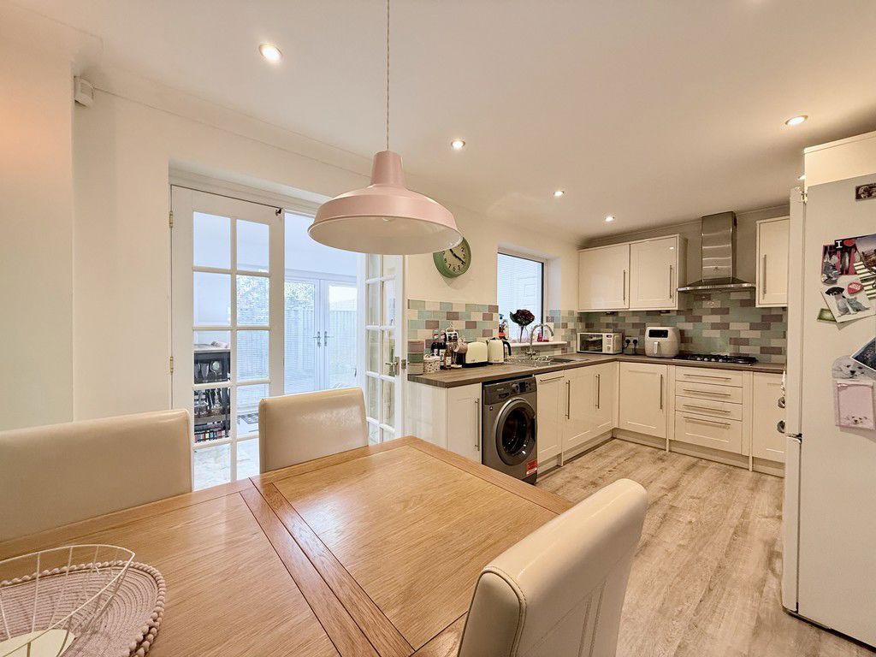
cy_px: 328
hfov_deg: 102.1
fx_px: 354
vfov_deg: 85.7
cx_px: 438
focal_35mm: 14
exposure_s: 1/100
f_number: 2.2
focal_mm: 2.22
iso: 200
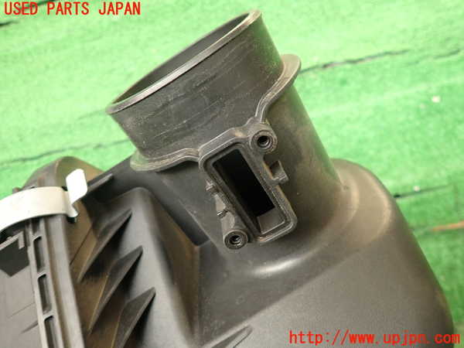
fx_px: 335
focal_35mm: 25
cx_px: 232
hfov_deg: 69.4
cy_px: 174
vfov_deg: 54.9
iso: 200
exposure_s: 1/40
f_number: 2
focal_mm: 4.5
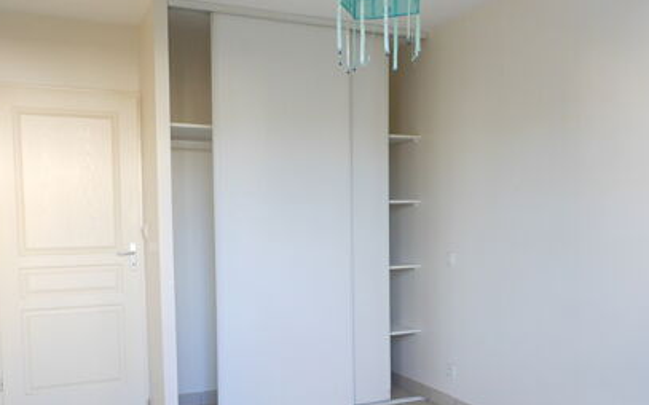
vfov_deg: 36.0
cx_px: 332
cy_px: 261
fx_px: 619
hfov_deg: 55.3
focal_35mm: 35
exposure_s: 1/30
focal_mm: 5
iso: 200
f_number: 3.7
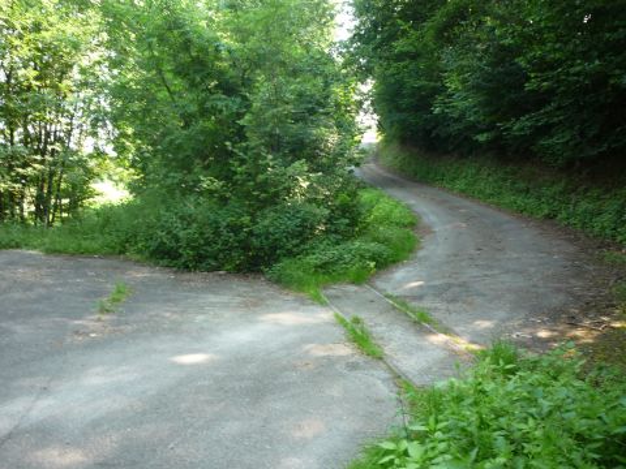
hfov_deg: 56.8
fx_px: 579
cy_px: 234
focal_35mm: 32
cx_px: 313
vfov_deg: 44.2
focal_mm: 5.2
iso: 100
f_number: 3.3
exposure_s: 1/50
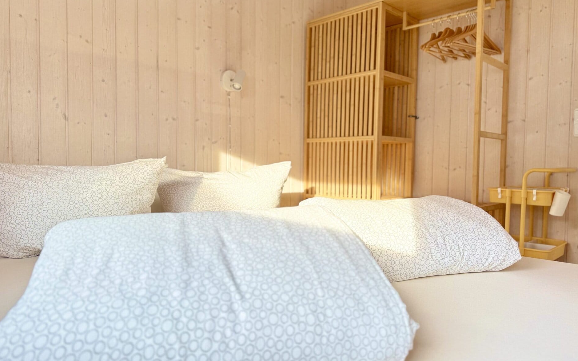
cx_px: 294
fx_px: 410
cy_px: 180
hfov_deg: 70.4
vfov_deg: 47.6
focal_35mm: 26
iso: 200
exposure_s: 1/177
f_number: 1.78
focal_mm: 6.76
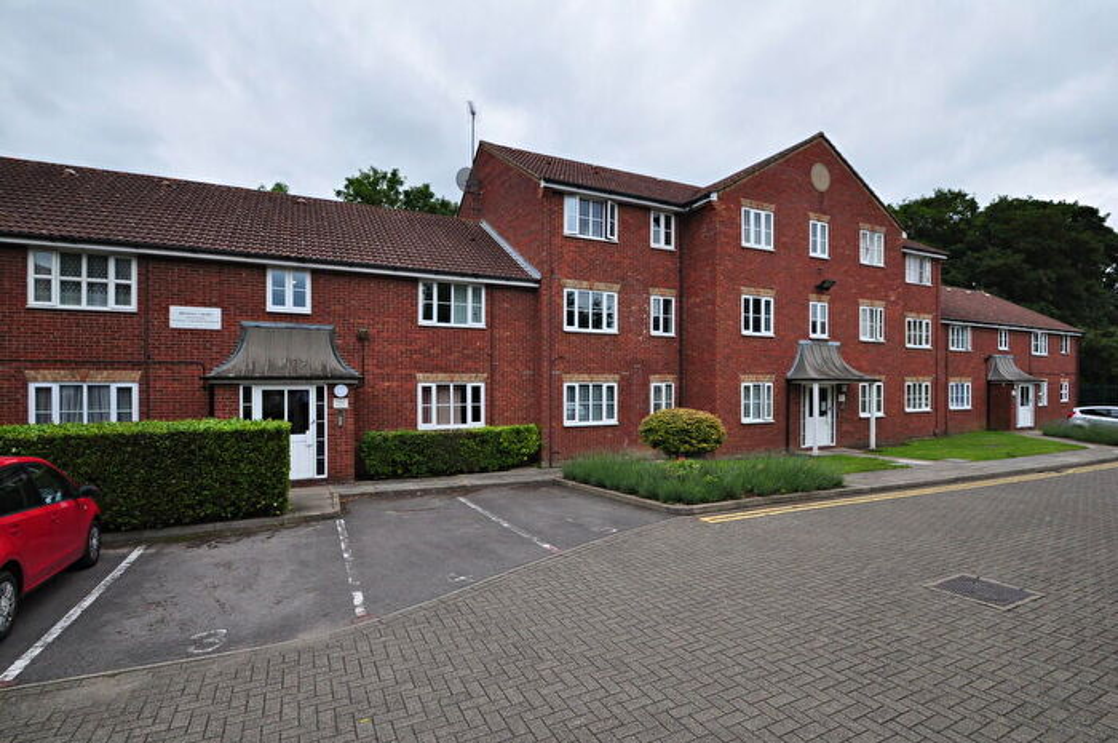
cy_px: 372
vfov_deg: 71.9
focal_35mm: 16
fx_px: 512
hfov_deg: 95.0
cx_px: 559
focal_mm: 11
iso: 400
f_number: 10
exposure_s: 1/200
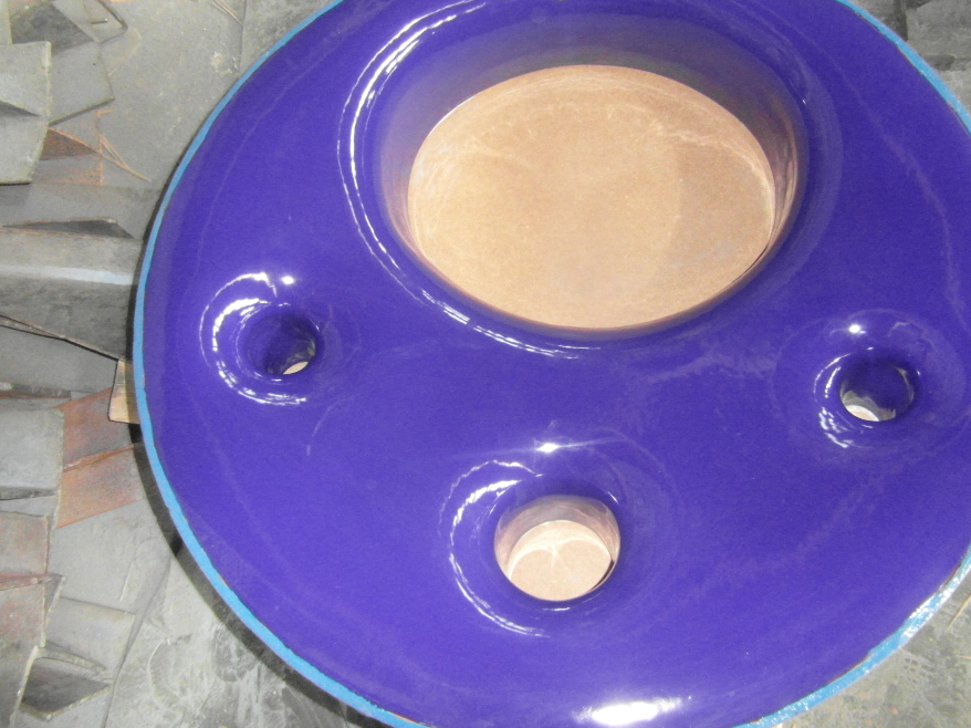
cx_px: 556
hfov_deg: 63.2
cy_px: 331
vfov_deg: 49.7
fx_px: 785
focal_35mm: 28
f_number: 3.2
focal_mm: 4
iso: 640
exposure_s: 1/30
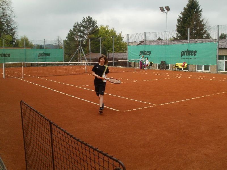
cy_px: 85
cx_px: 114
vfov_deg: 39.7
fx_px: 236
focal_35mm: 36
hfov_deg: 51.4
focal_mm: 6.3
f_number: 5.6
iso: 200
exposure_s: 1/640
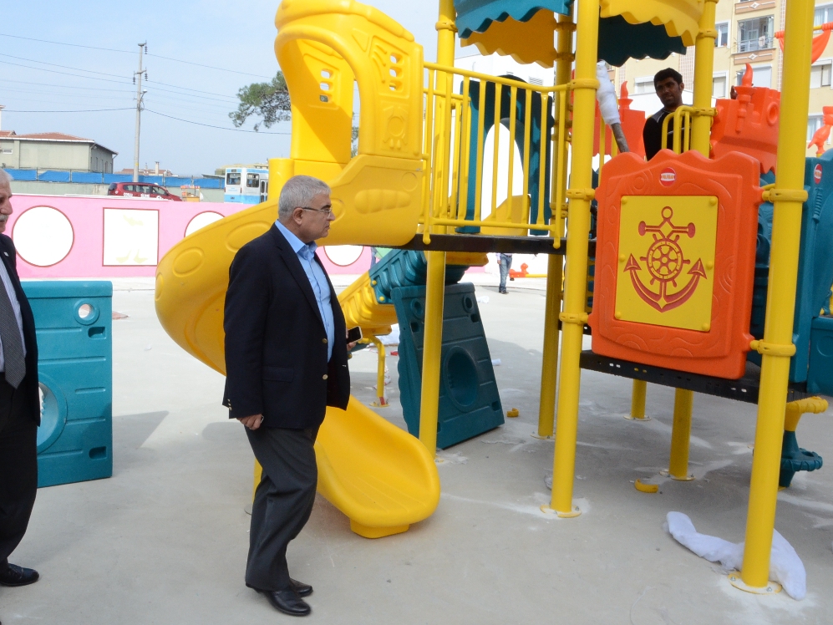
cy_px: 289
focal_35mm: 32
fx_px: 770
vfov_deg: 44.1
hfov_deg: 56.8
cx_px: 388
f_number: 22
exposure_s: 1/200
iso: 1250
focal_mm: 18
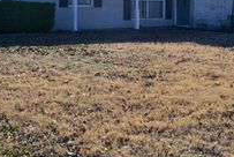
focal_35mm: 69
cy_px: 28
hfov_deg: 29.2
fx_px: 449
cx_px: 124
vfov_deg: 19.6
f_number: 5
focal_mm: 28
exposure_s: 1/2000
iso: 320
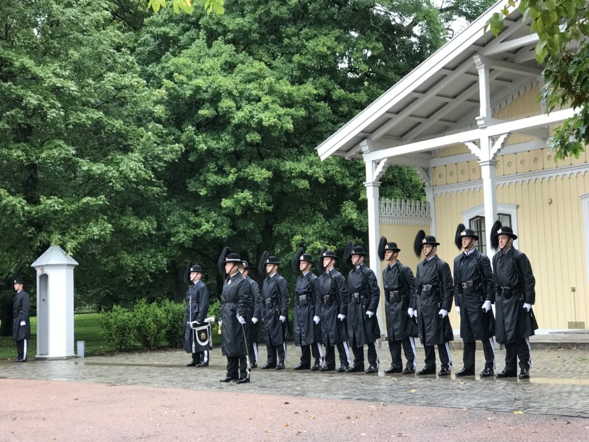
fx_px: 970
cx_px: 294
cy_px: 221
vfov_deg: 25.7
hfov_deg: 33.8
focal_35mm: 57
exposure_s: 1/50
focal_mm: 6.6
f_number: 2.8
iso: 50
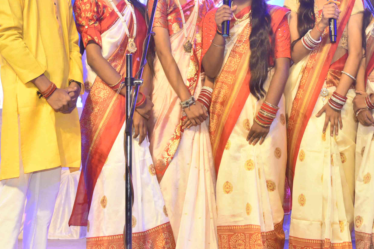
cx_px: 230
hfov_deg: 24.1
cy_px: 64
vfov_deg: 16.2
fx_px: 873
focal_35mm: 84
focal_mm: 46
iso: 500
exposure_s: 1/160
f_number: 5
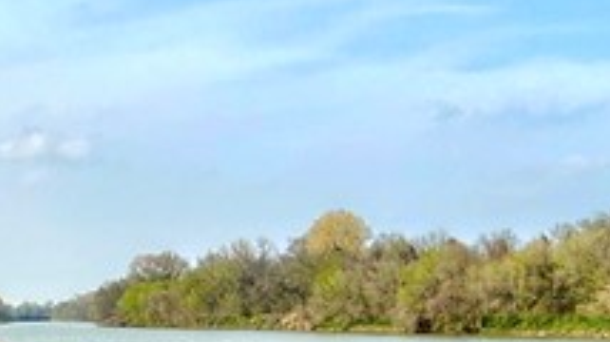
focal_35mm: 73
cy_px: 148
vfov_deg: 16.5
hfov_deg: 29.0
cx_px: 262
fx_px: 1180
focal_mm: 2.22
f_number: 2.2
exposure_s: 1/2747
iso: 50
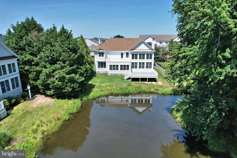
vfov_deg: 57.2
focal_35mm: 22
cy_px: 79
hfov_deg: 78.6
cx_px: 118
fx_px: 145
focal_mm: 8.38
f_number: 2.8
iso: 200
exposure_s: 1/4000
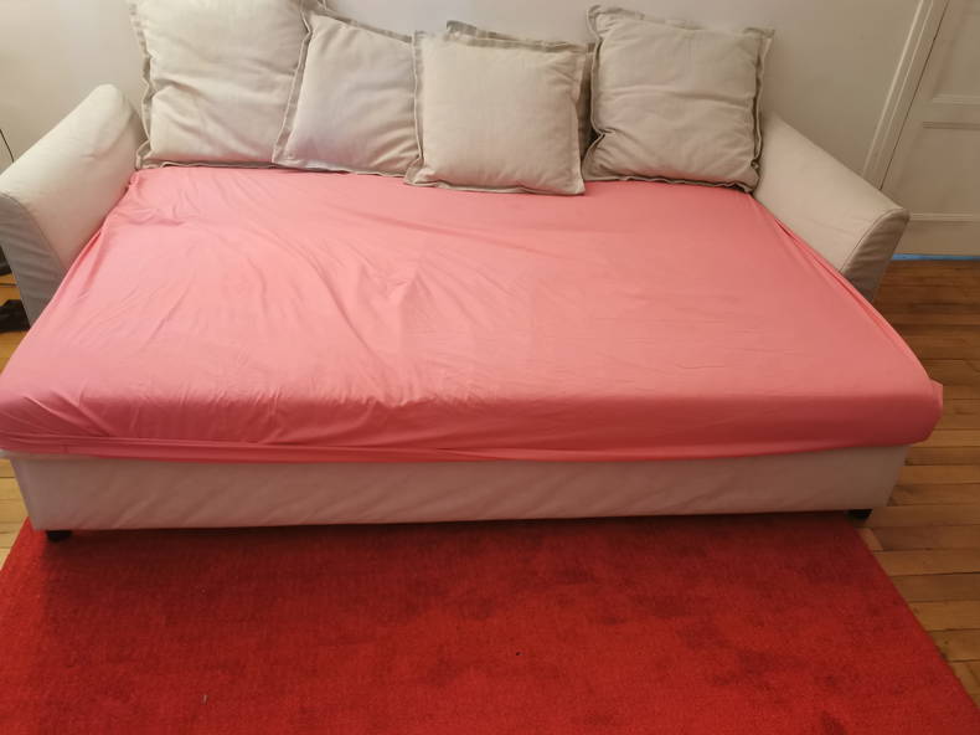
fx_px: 764
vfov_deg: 51.3
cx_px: 490
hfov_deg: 65.3
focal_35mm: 27
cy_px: 368
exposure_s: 1/33.3
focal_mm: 5.56
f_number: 1.6
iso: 400
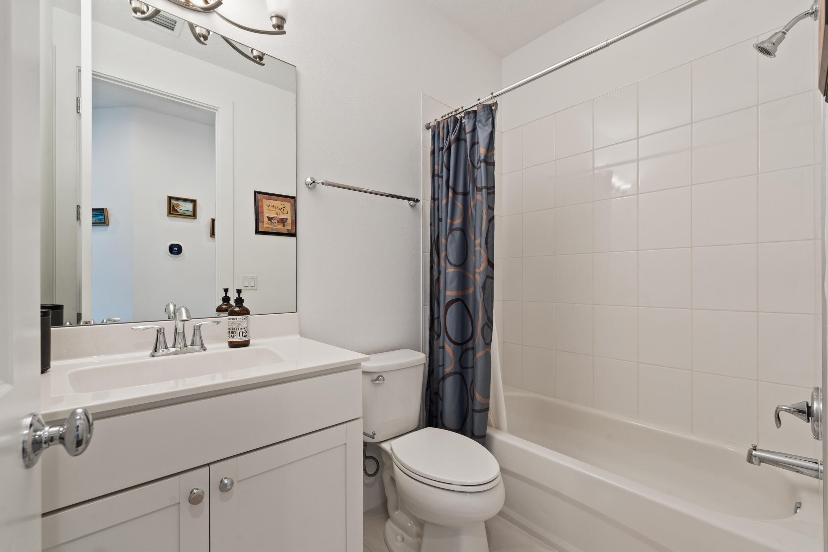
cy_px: 276
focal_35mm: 14
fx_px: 322
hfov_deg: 104.3
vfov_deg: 81.2
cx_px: 414
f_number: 9
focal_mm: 14
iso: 250
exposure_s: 1/8
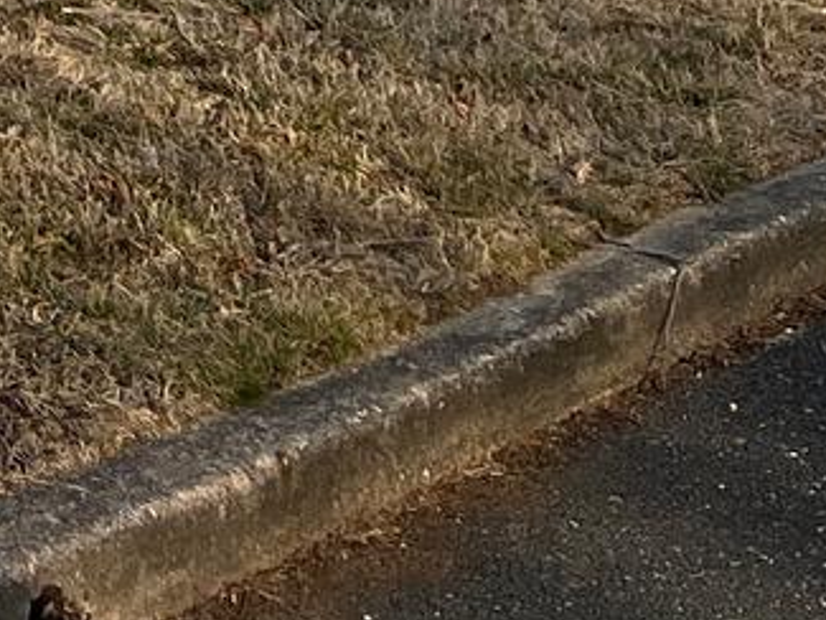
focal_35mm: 164
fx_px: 3915
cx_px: -1550
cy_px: -1138
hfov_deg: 9.7
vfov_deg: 8.0
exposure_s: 1/3571
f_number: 1.5
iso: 50
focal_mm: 5.7
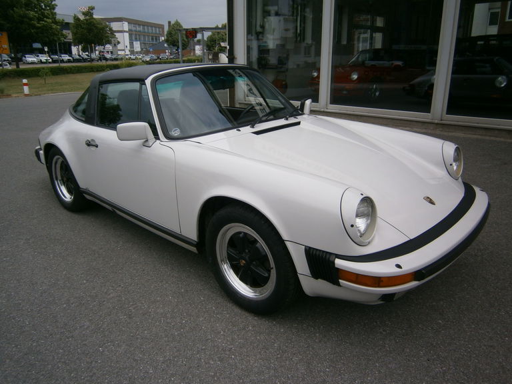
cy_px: 192
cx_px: 256
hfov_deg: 67.3
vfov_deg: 53.1
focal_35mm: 26
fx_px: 385
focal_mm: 4.7
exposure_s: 1/1250
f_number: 2.8
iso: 80
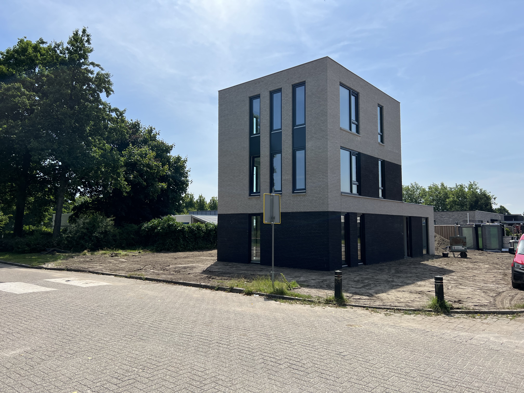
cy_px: 196
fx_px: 394
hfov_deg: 67.3
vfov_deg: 53.1
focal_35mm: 26
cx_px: 262
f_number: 1.5
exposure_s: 1/5882
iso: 50
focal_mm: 5.7
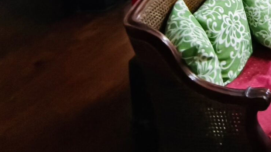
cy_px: -150
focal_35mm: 57
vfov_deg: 16.3
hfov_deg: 28.8
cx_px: 365
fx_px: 410
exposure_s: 1/24
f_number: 2.2
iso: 1250
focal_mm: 1.91
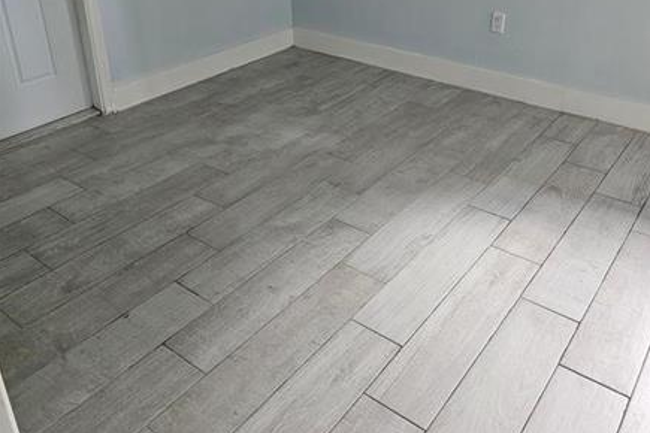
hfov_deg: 57.2
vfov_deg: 39.1
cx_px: 333
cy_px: 121
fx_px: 596
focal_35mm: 33
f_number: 1.7
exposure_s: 1/120
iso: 800
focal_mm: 6.3
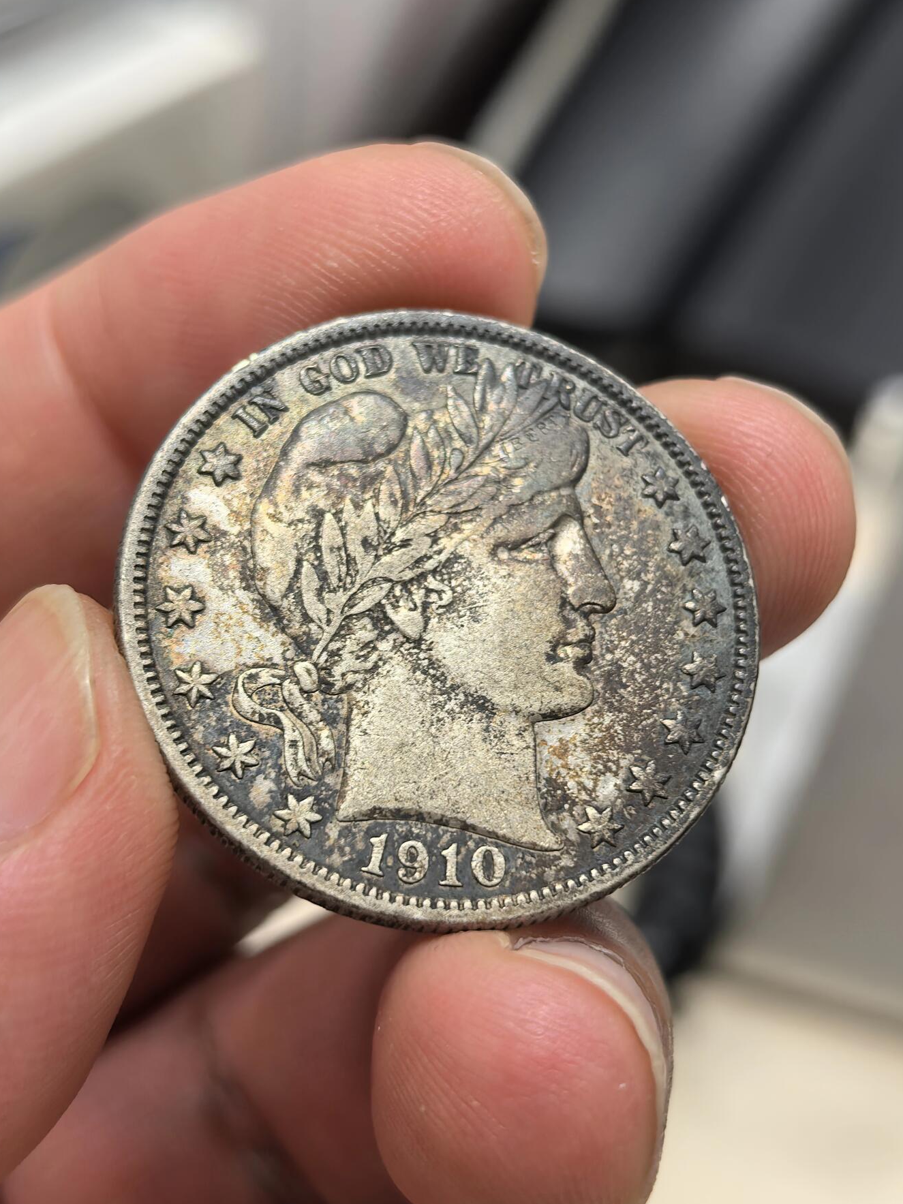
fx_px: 1913
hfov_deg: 26.6
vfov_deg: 34.9
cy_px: 606
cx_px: 451
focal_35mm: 55
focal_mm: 6.98
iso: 160
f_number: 2
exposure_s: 1/50
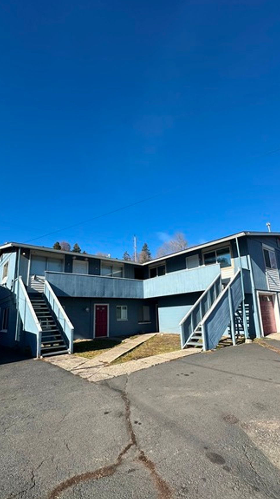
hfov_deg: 63.9
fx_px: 224
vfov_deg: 95.8
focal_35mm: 17
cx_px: 149
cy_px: 268
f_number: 2.2
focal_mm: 2.22
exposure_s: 1/1618
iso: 40
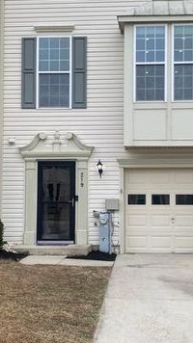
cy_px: 189
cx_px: 124
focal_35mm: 53
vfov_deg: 39.1
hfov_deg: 22.5
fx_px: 483
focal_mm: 4.25
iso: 32
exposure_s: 1/738
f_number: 1.8
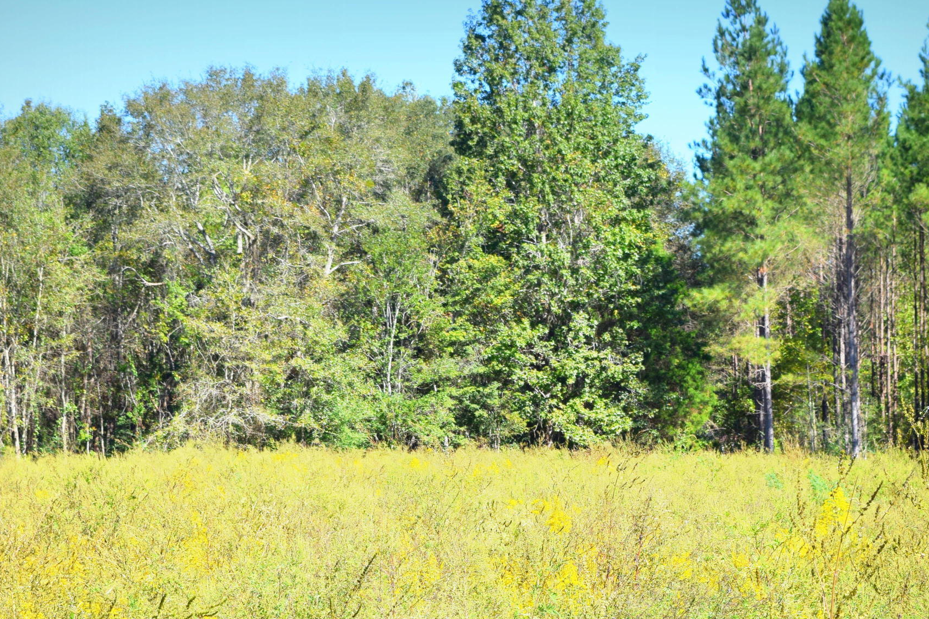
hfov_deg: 16.8
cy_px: 442
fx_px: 3148
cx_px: 477
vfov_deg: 11.2
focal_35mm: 122
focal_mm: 46
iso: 200
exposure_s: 1/320
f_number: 9
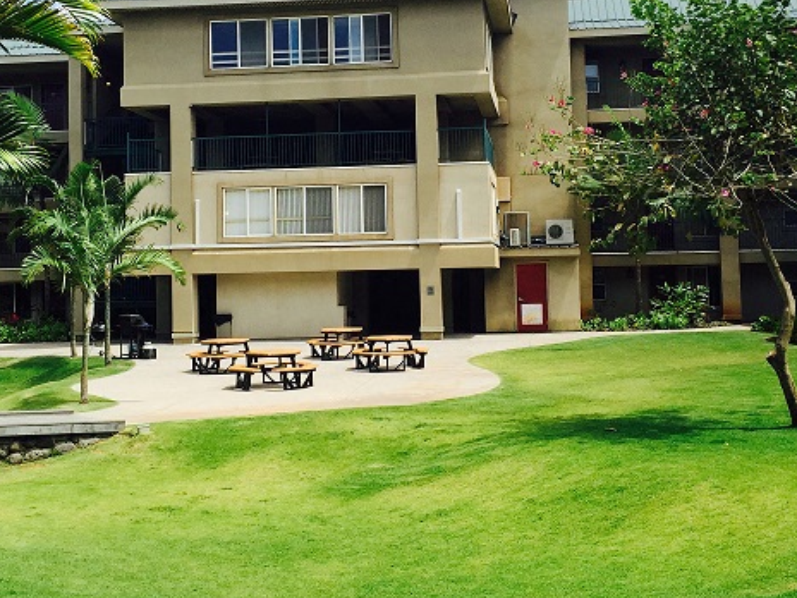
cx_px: 397
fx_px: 1174
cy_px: 217
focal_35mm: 51
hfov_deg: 37.5
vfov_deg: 28.4
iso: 32
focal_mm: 4.15
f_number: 2.2
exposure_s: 1/1412
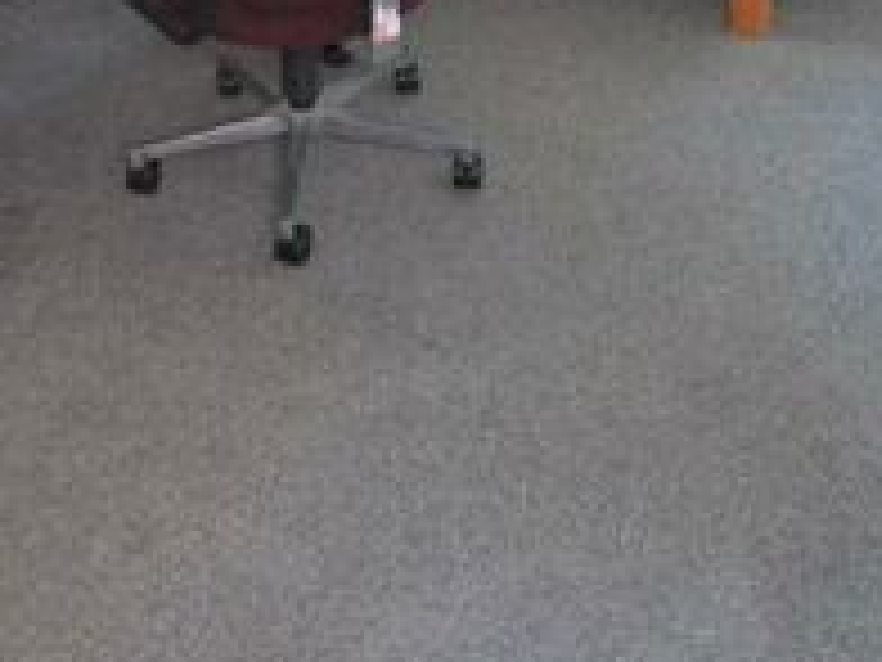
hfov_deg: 33.8
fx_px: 1445
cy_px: -272
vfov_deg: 22.2
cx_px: 351
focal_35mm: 57
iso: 1000
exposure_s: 1/60
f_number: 3.5
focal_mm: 11
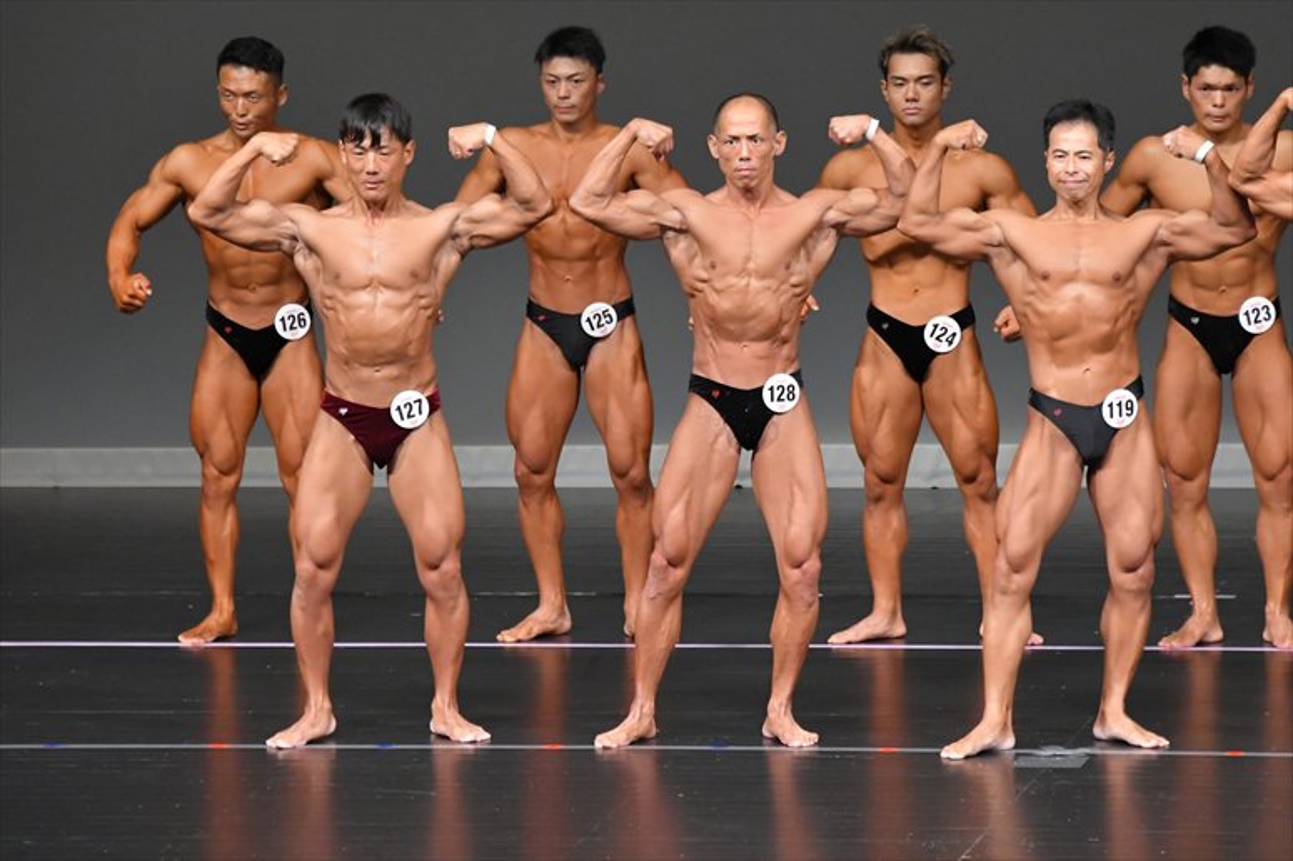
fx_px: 11308
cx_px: 646
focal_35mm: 315
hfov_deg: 6.5
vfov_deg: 4.4
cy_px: 430
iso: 5000
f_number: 5.6
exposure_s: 1/400
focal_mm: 210
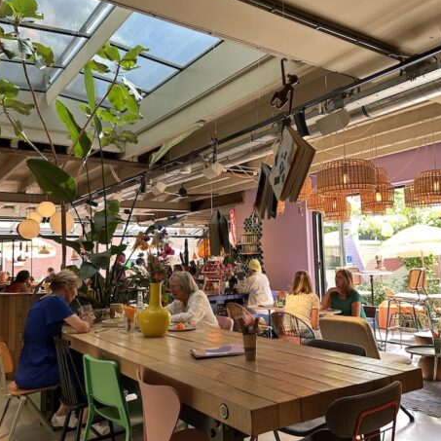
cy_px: 219
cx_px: 223
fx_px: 461
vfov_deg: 51.1
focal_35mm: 32
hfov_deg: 51.1
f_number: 1.5
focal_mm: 5.7
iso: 80
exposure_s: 1/121
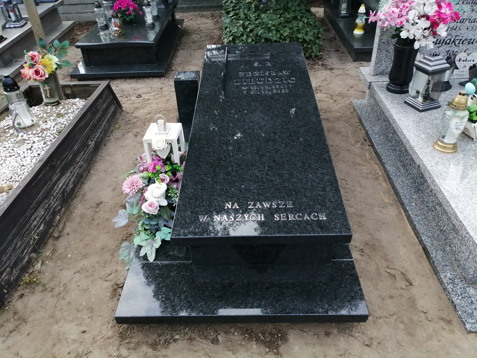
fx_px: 358
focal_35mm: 26
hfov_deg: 67.3
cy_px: 179
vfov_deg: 53.1
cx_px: 238
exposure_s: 1/431
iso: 160
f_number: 1.8
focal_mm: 3.62
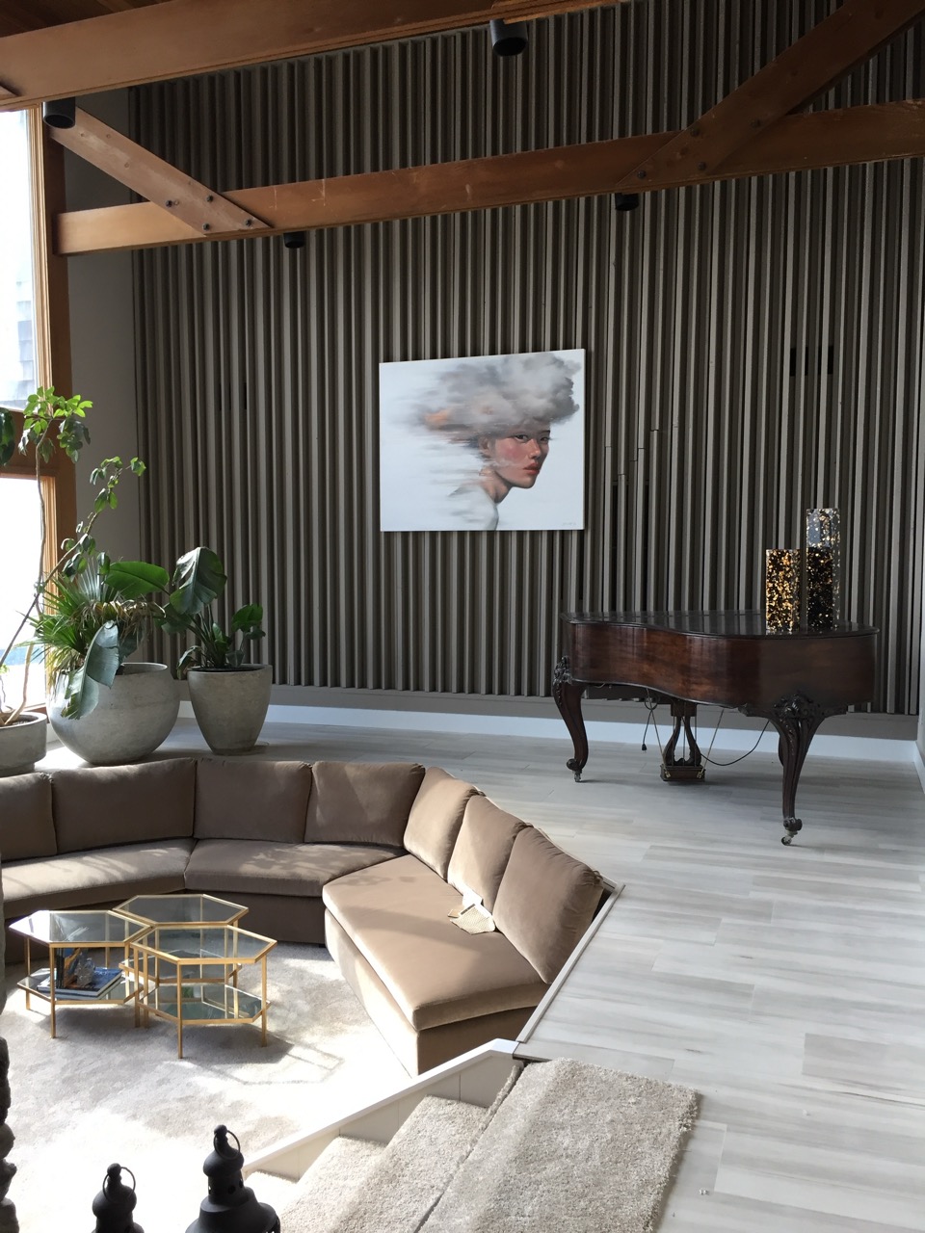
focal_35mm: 29
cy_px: 616
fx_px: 1033
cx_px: 462
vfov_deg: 61.7
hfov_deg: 48.2
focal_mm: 4.15
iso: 32
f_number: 2.2
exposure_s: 1/40
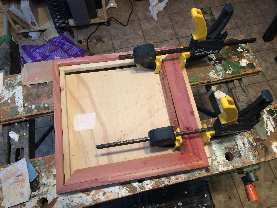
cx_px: 138
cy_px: 104
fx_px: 232
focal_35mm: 29
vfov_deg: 48.2
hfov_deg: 61.7
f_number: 2.2
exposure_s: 1/30
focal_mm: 4.15
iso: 100
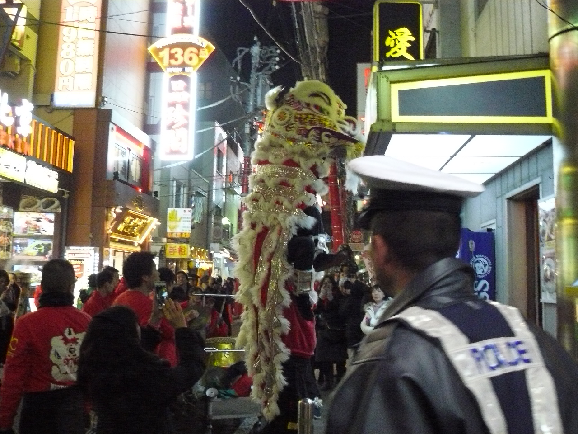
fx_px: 601
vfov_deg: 39.7
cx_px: 289
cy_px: 217
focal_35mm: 36
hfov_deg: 51.4
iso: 800
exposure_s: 1/40
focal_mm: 6
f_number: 2.8
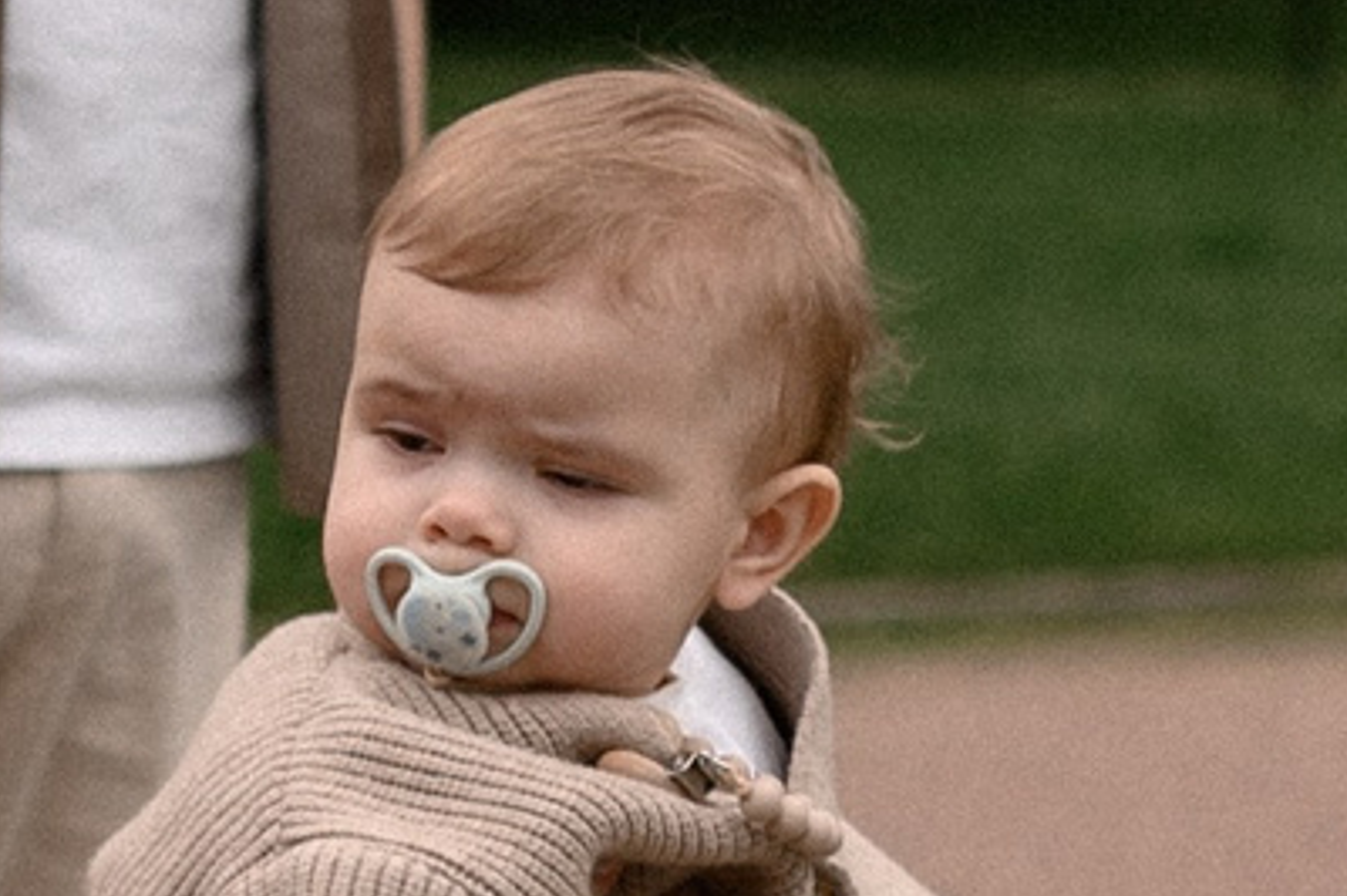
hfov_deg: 9.1
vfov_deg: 6.1
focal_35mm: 224
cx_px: 1707
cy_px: 470
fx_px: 8374
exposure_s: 1/1600
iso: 100
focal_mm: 35
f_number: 2.2
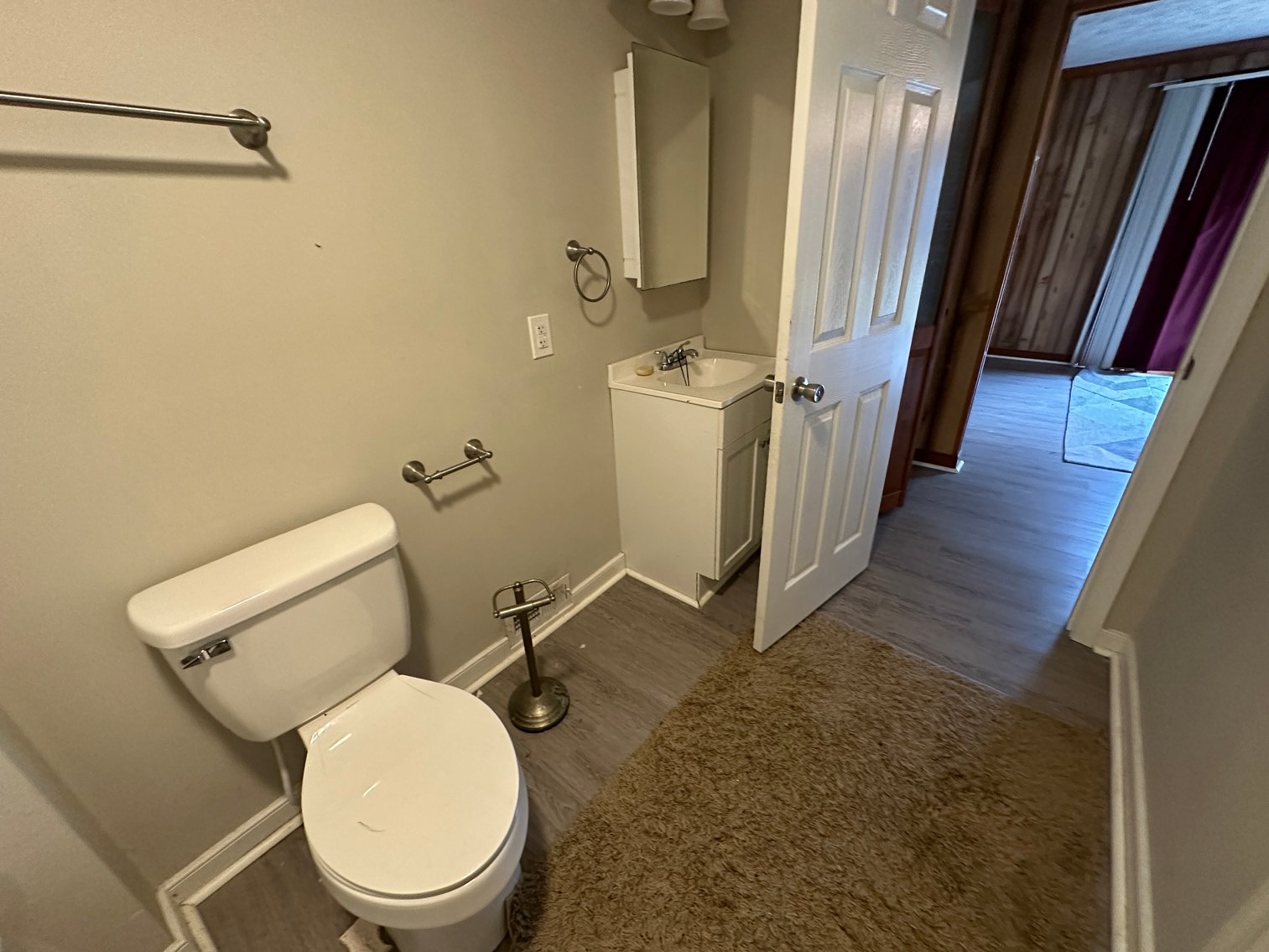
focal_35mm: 14
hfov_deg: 102.1
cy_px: 476
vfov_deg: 85.7
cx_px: 634
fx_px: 513
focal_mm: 2.22
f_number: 2.2
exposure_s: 1/60
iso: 800
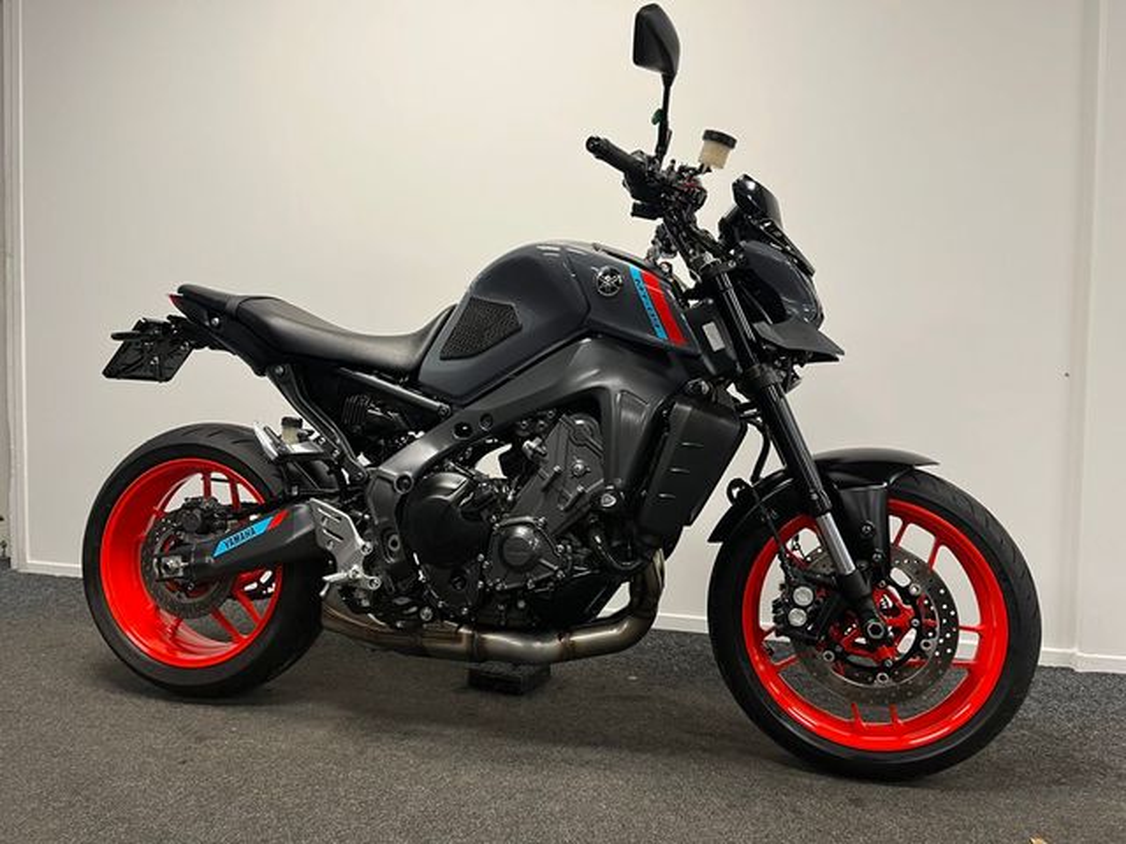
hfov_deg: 67.3
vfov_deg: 53.1
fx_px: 846
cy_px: 422
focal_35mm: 26
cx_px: 563
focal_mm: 5.1
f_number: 1.6
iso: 80
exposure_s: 1/50
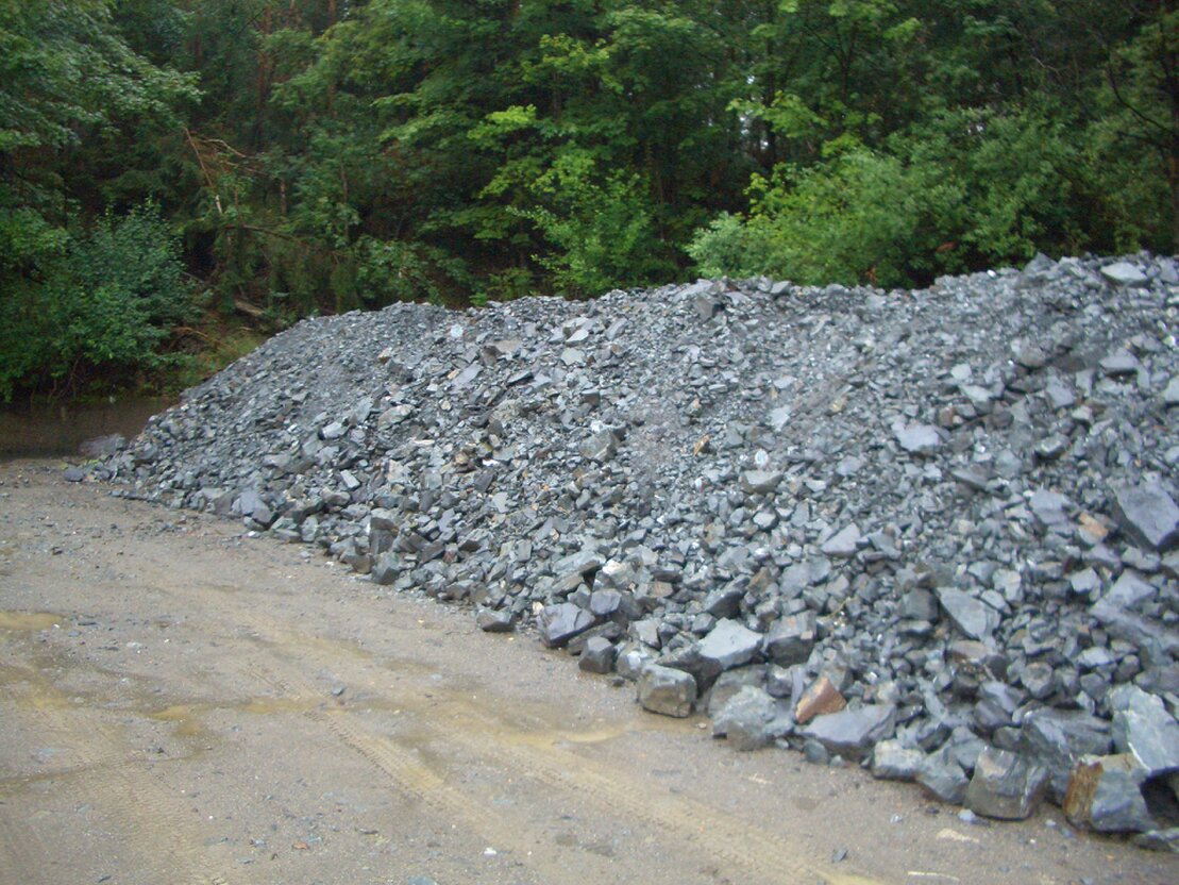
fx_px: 1192
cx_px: 590
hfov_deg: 52.6
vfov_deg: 40.7
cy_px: 442
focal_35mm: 35
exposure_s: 1/60
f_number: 2.6
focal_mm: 5.8
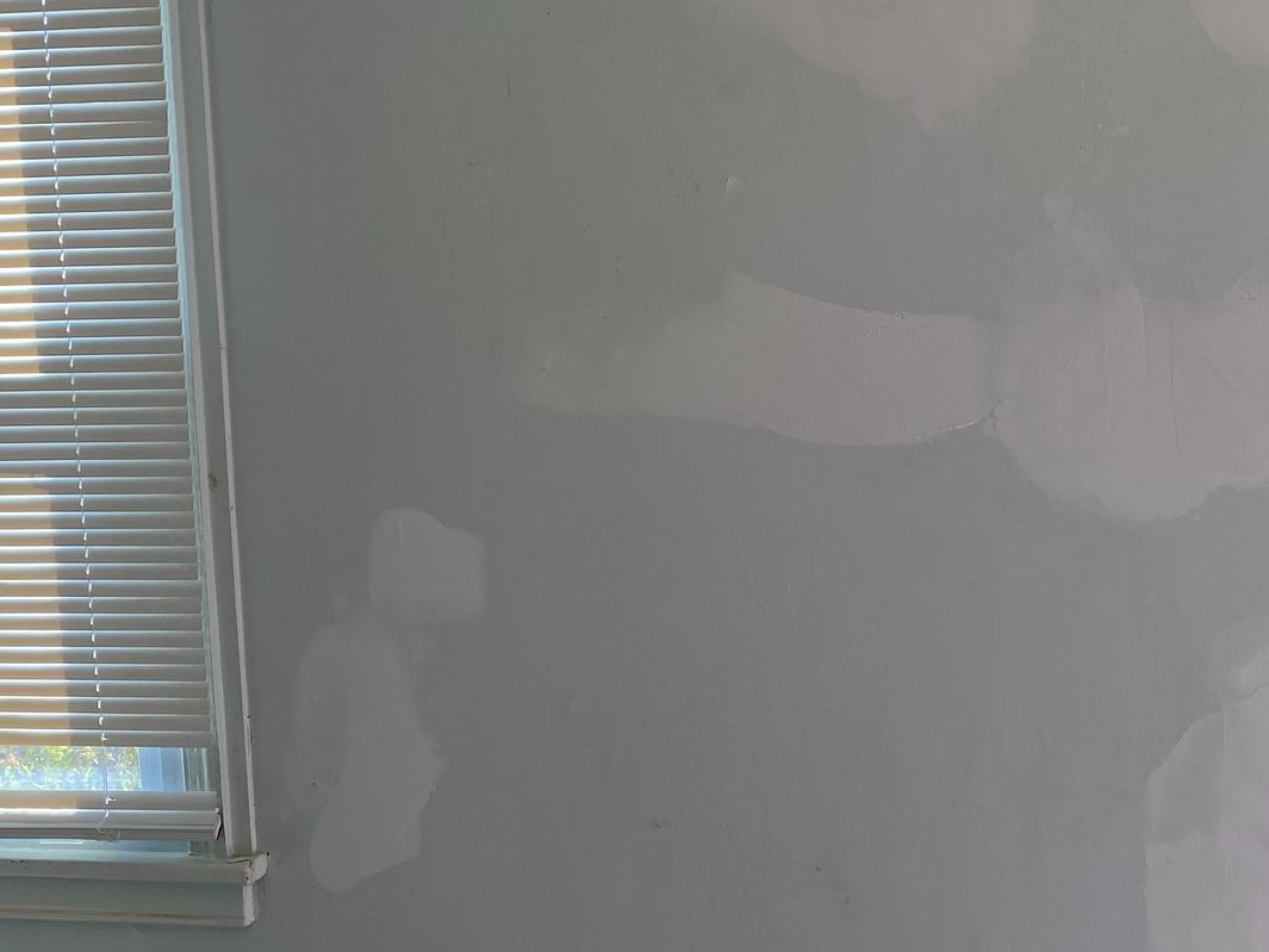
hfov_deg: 37.6
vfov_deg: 29.1
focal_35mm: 50
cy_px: 489
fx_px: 1833
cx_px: 881
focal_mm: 4.25
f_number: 1.8
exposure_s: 1/146
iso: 32
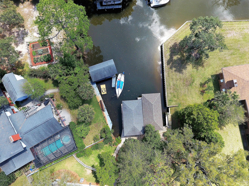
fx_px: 144
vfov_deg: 66.0
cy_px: 93
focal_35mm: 20
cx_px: 124
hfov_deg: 81.7
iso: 100
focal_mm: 3.61
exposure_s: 1/538
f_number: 2.8
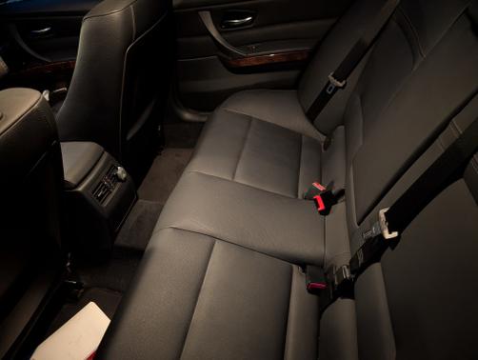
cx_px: 239
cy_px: 180
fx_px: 332
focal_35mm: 24
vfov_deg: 56.9
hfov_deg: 71.5
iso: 3380
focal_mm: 6.9
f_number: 1.68
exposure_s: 1/14.9
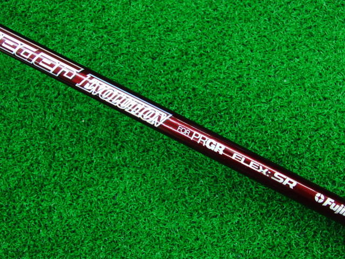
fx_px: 429
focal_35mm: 43
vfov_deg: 33.6
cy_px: 130
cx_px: 172
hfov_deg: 43.9
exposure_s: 1/30
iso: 400
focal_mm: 7.54
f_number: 3.7
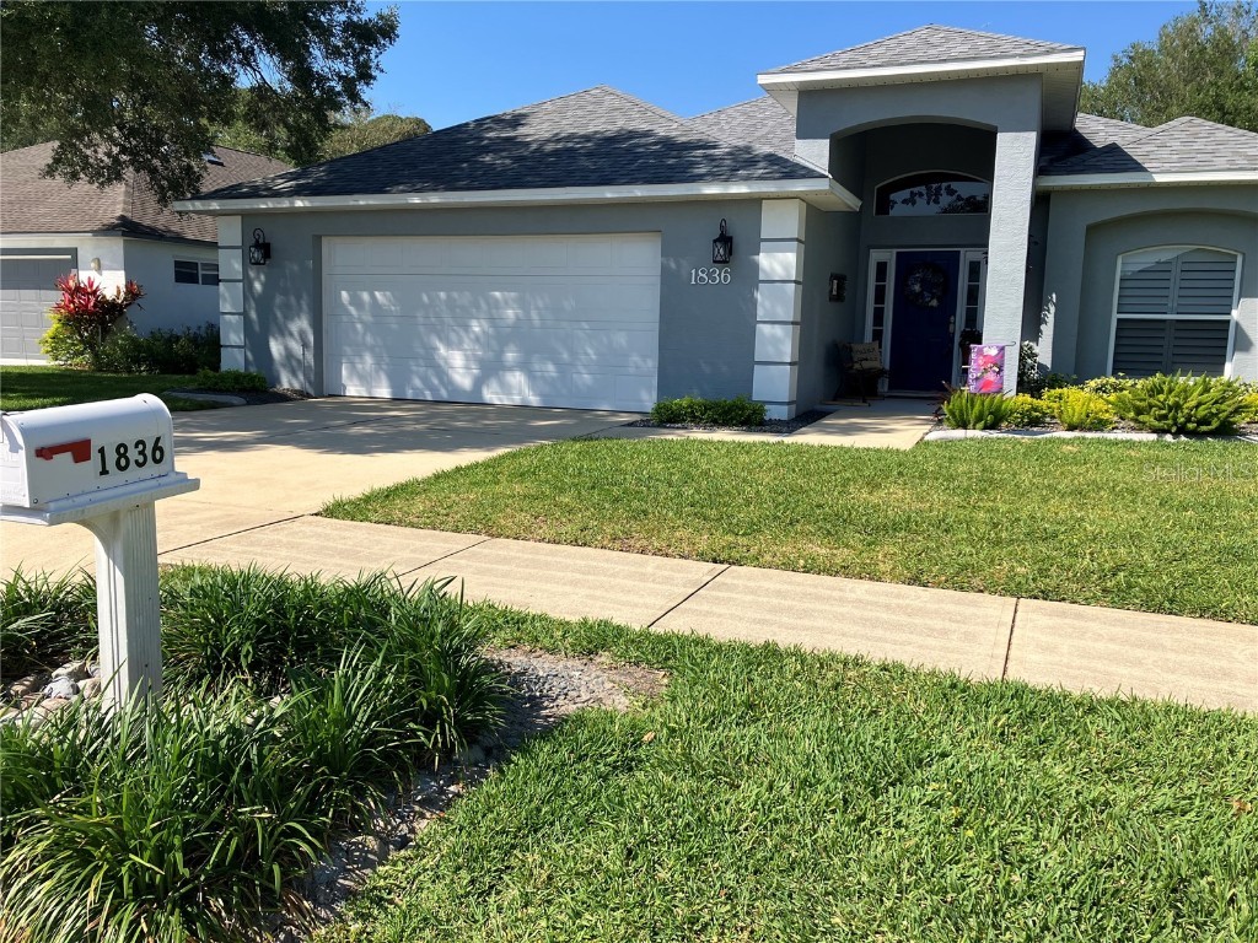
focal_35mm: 28
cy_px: 472
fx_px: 1018
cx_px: 629
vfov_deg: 49.7
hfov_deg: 63.4
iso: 32
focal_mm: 3.99
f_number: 1.8
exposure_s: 1/1946
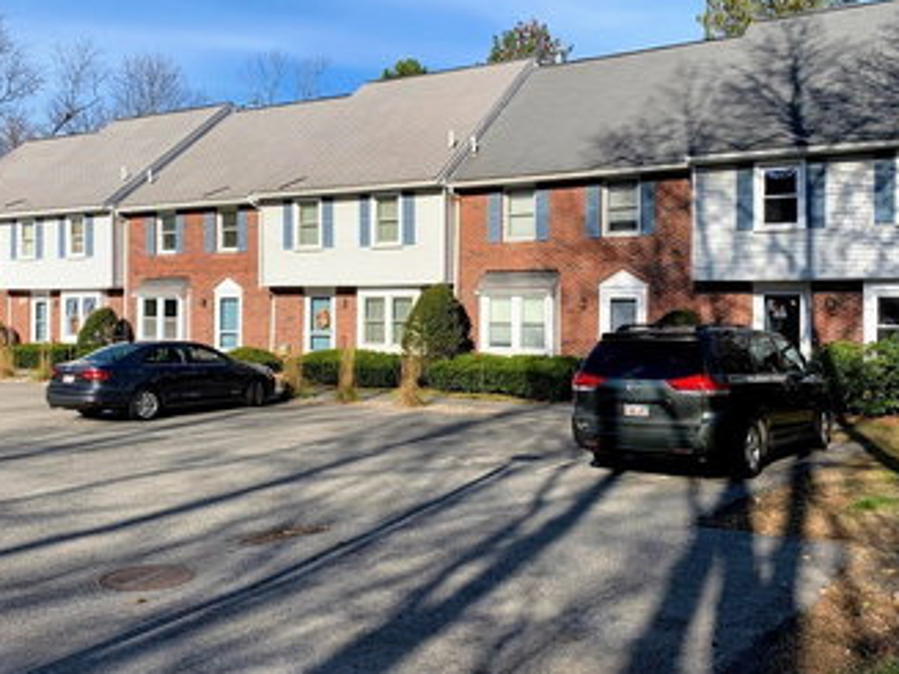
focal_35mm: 34
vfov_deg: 41.8
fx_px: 883
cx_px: 482
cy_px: 316
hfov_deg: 53.9
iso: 25
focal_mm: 4.25
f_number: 1.8
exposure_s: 1/1880
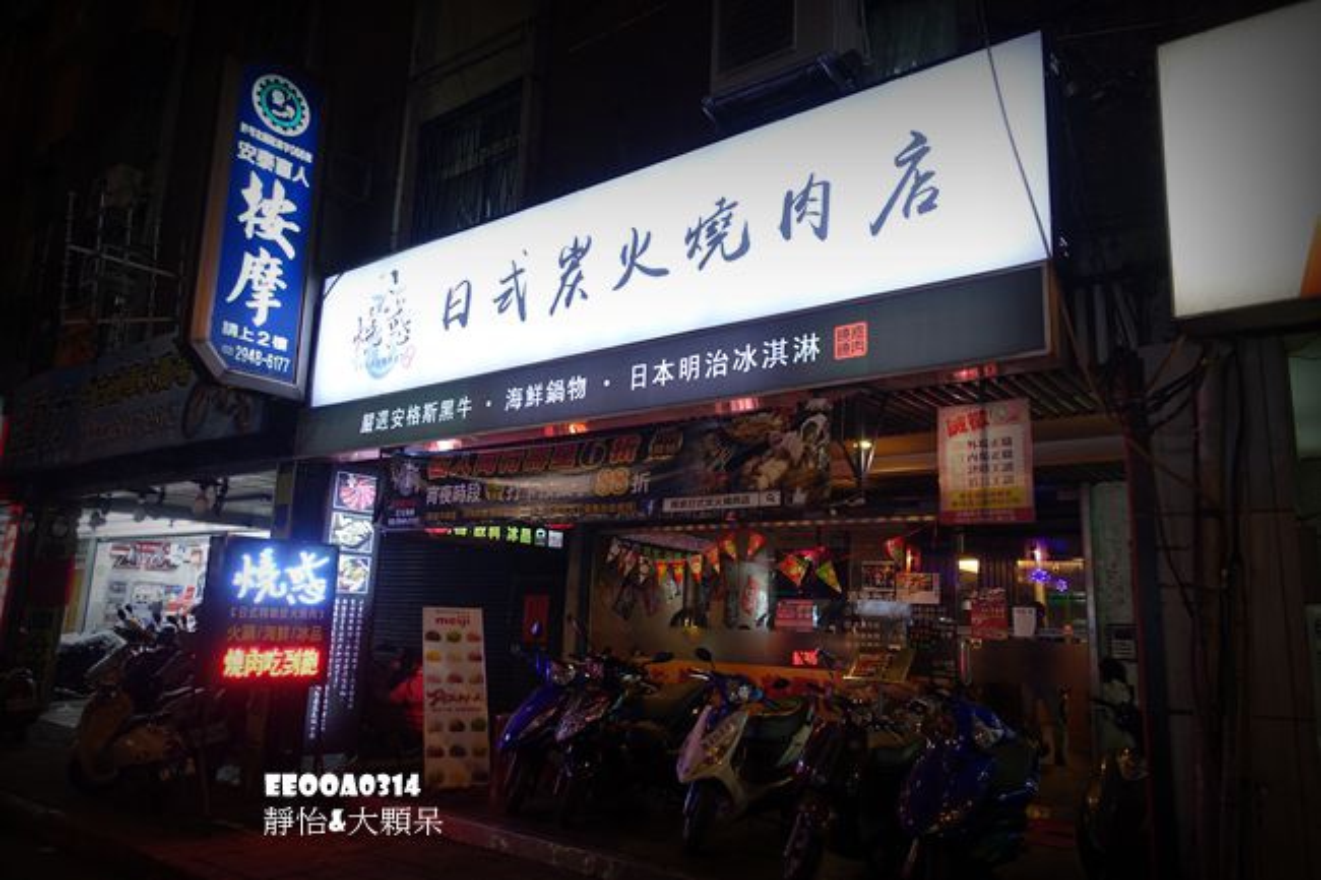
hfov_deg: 73.8
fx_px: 880
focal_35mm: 24
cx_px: 660
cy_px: 440
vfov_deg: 53.1
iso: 200
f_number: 1.8
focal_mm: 8.8
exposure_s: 1/30
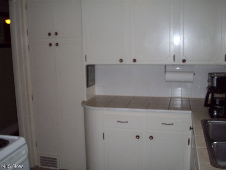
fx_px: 242
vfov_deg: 38.7
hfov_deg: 50.1
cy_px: 85
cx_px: 113
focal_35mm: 37
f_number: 2.8
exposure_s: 1/50
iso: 160
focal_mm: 6.2
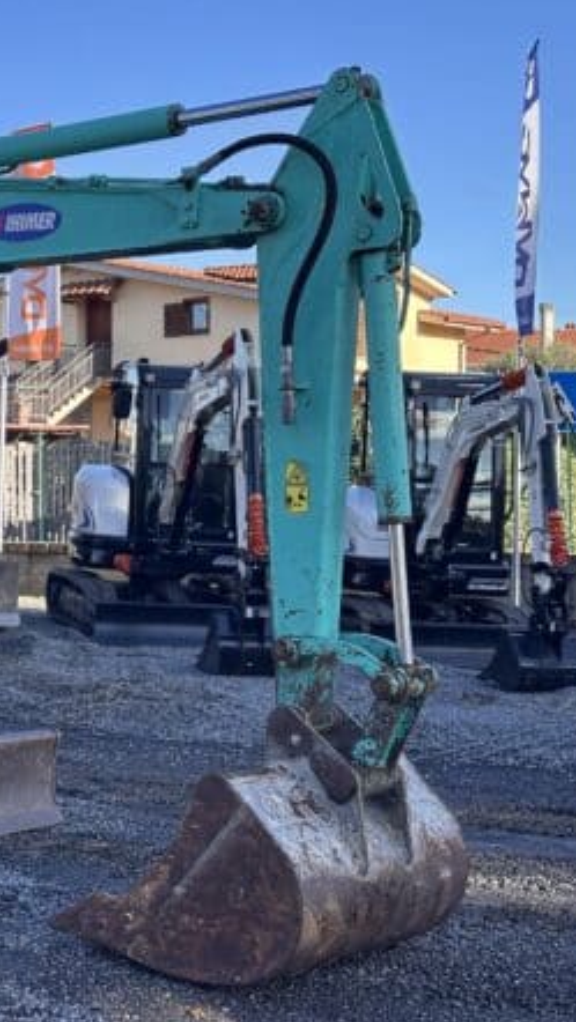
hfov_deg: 16.4
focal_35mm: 71
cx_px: -102
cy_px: 509
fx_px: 1926
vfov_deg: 29.7
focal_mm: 6.86
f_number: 1.78
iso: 64
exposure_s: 1/1272
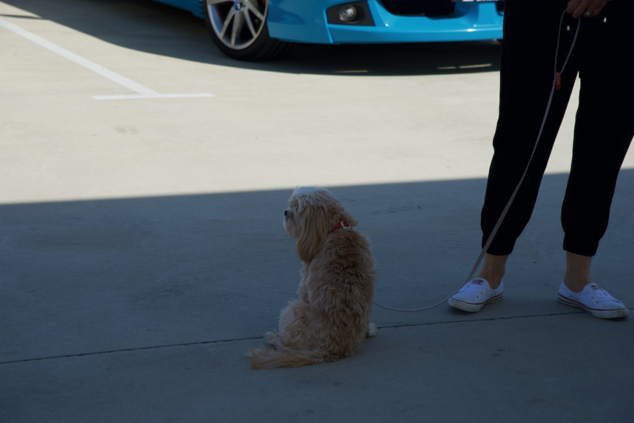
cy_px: 212
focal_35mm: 120
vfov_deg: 11.4
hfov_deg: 17.1
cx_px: 317
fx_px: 2113
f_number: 9
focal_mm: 120
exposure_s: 1/200
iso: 100
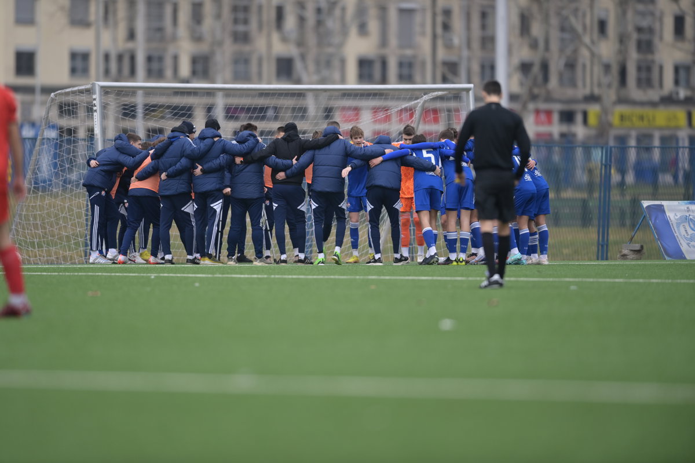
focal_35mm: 400
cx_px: 348
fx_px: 7719
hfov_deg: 5.2
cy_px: 232
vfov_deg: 3.4
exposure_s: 1/3200
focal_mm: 400
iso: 500
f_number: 2.8
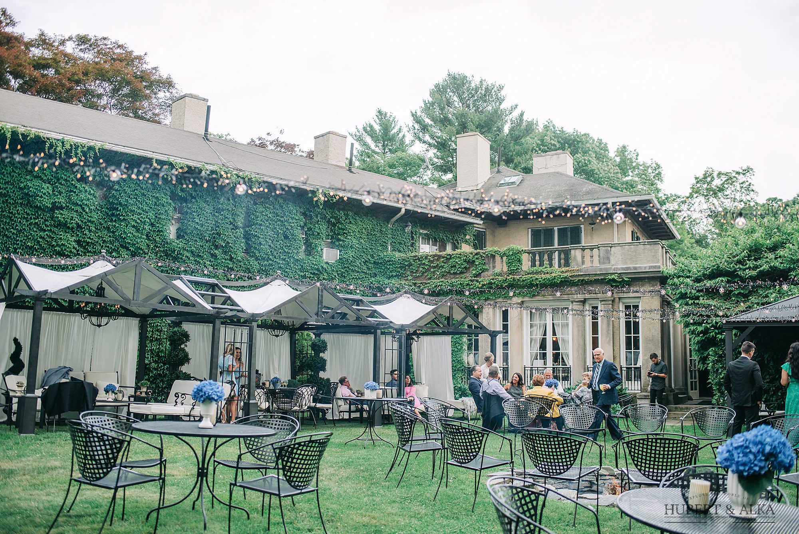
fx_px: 777
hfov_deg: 54.4
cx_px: 400
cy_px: 267
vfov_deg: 37.9
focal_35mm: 35
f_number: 2.5
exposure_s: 1/1000
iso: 500
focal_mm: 35
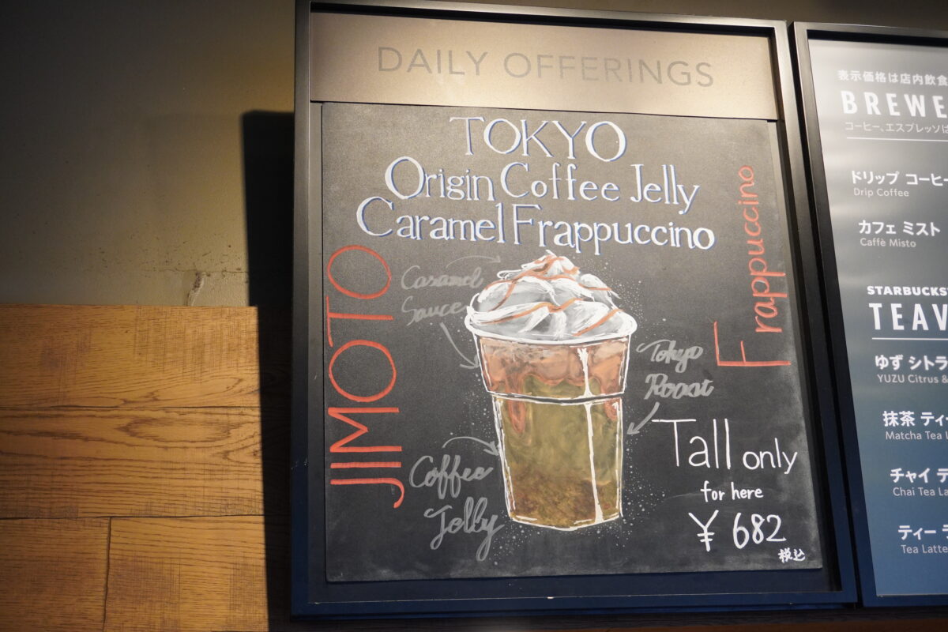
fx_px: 1264
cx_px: 474
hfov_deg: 41.1
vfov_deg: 28.1
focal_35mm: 48
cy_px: 316
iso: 1600
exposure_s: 1/160
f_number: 5
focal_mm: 32
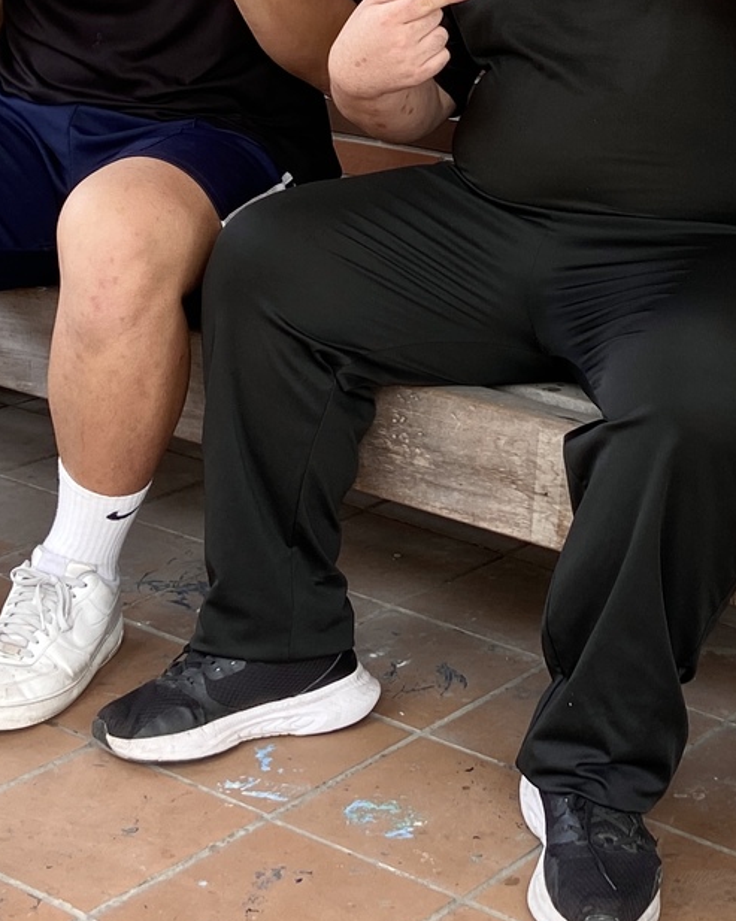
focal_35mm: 79
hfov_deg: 19.2
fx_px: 2153
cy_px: 152
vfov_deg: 23.7
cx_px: 588
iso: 32
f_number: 1.8
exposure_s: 1/151
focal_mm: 4.25
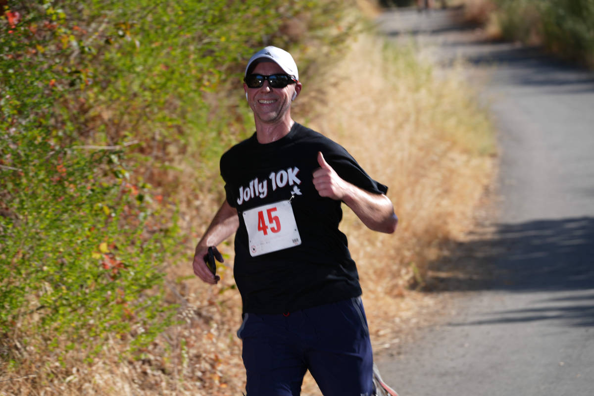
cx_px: 297
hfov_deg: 14.3
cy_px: 198
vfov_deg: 9.5
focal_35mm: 144
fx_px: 2376
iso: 50
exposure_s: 1/200
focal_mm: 144
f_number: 5
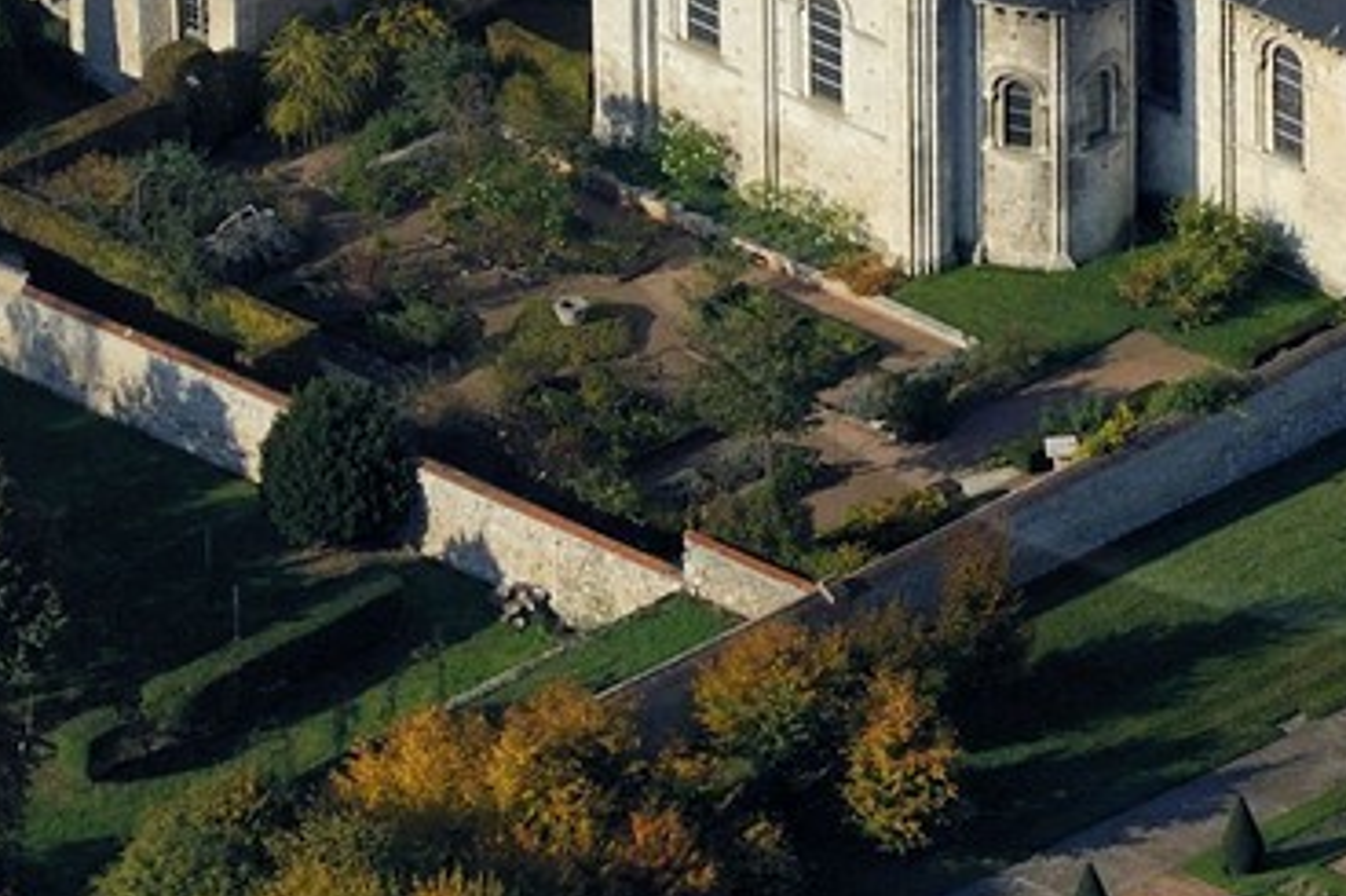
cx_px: 1558
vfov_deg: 1.9
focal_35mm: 717
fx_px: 26795
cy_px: -695
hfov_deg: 2.9
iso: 400
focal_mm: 165
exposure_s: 1/800
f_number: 10
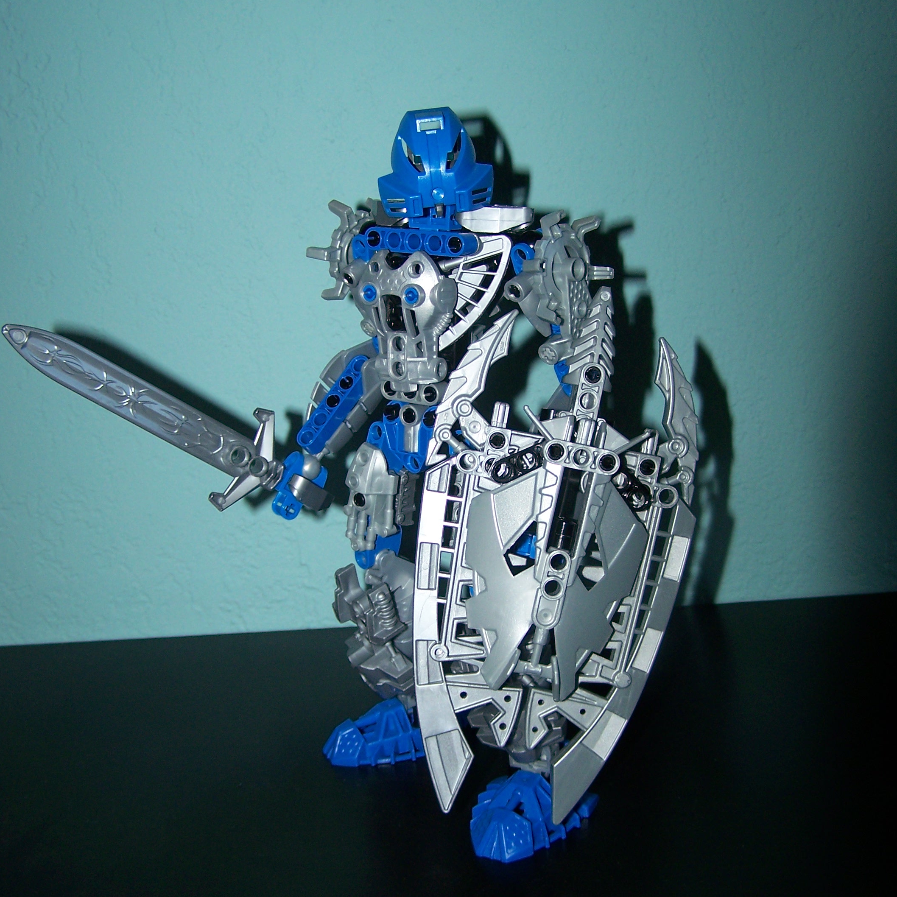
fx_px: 1319
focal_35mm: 45
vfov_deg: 37.5
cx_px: 448
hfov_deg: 37.6
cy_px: 510
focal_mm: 6.3
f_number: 2.8
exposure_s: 1/60
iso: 80
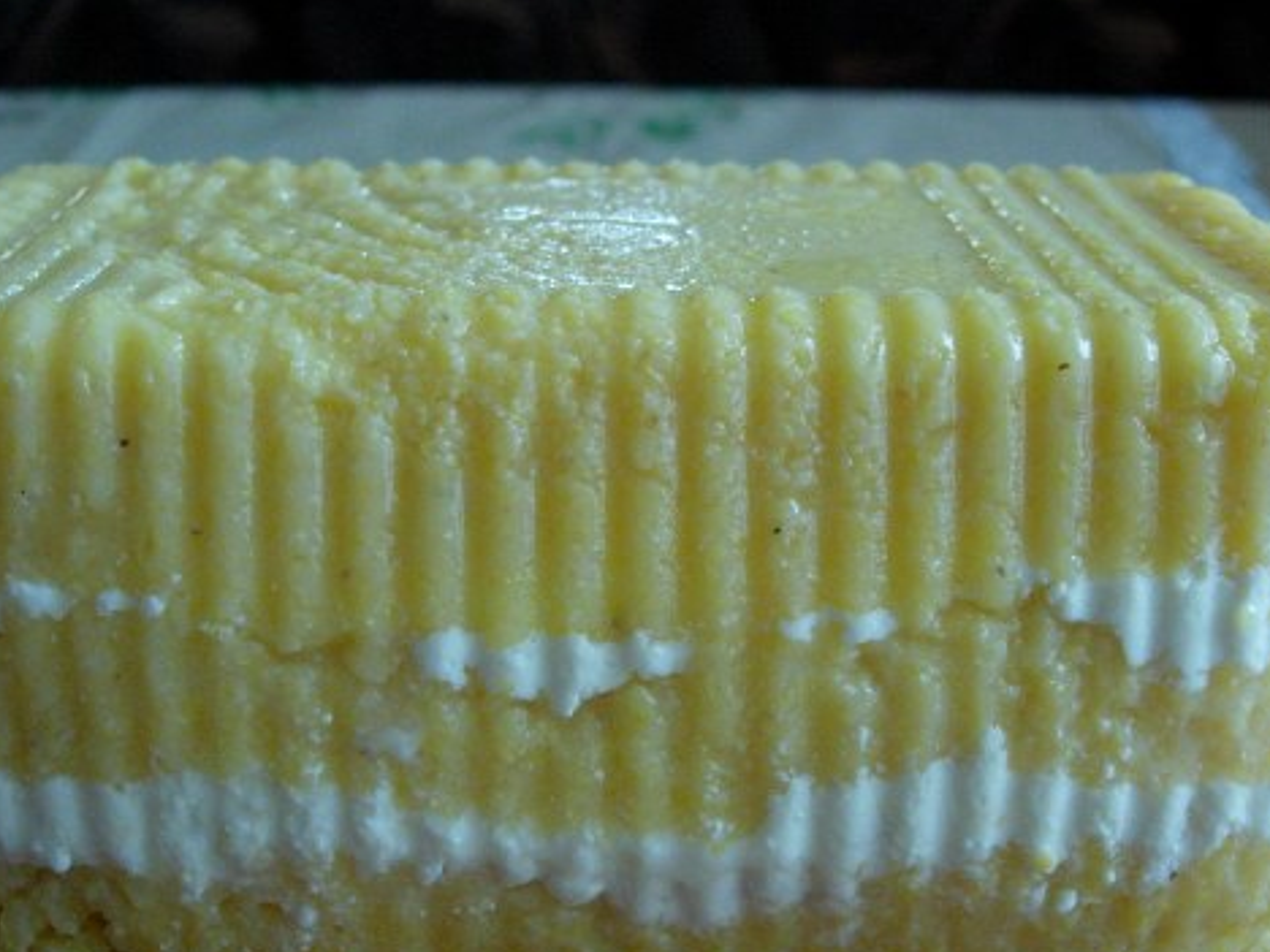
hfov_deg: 36.8
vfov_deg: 27.9
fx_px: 1908
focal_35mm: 52
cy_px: 599
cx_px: 659
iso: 200
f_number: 2.8
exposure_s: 1/24.6
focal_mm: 7.8
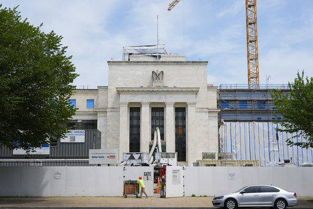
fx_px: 435
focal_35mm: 50
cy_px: 104
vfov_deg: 27.0
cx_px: 156
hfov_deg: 39.6
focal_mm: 50
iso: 250
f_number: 4
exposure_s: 1/3200
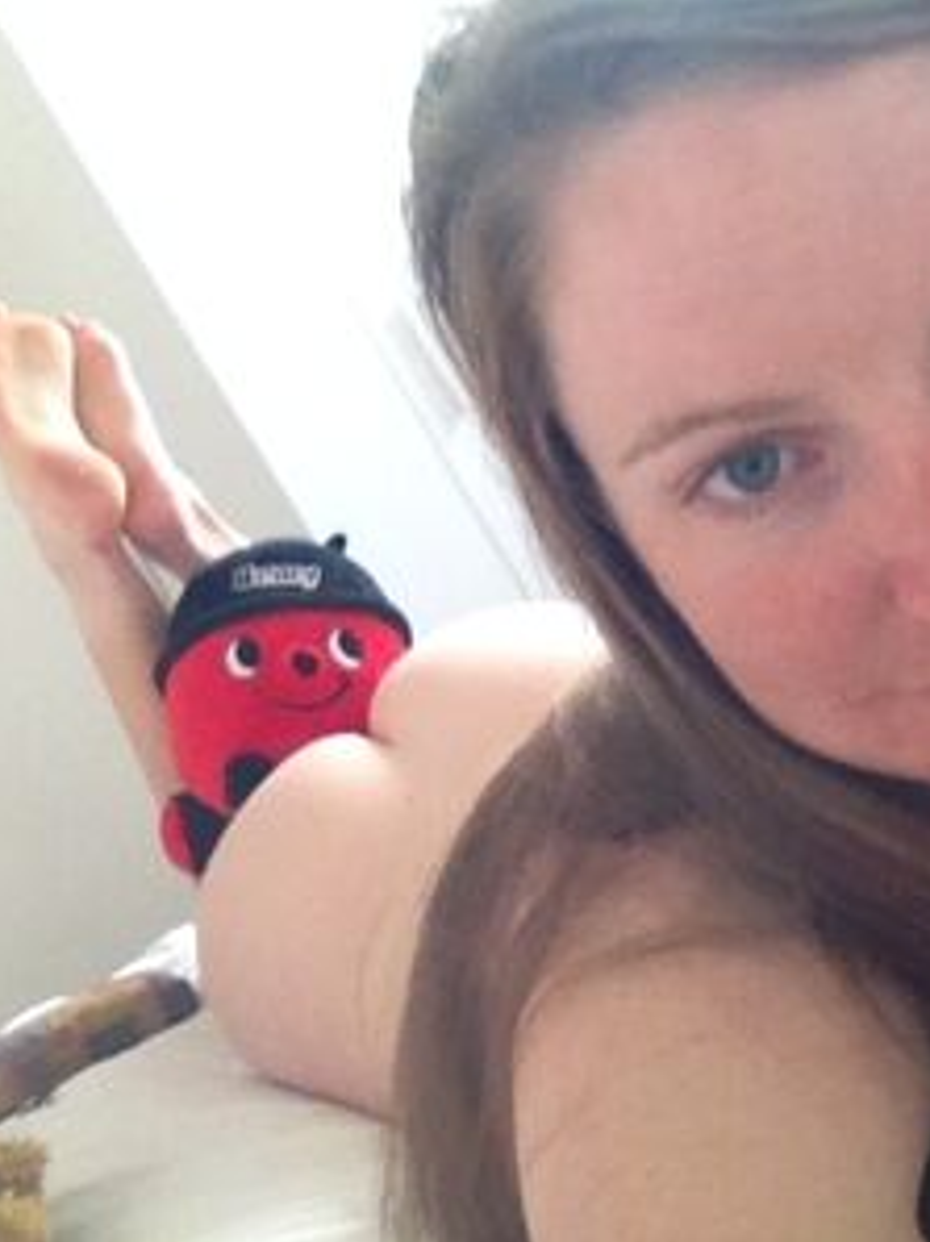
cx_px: 546
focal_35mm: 47
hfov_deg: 30.8
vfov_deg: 40.5
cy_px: 621
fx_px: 1686
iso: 160
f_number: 2.4
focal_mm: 1.85
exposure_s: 1/40
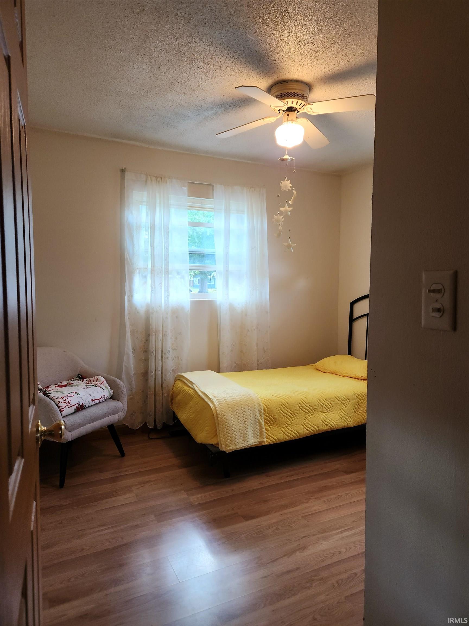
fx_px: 415
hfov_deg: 58.9
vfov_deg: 73.9
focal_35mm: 23
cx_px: 234
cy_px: 313
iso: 125
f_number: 1.8
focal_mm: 5.4
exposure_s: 1/60
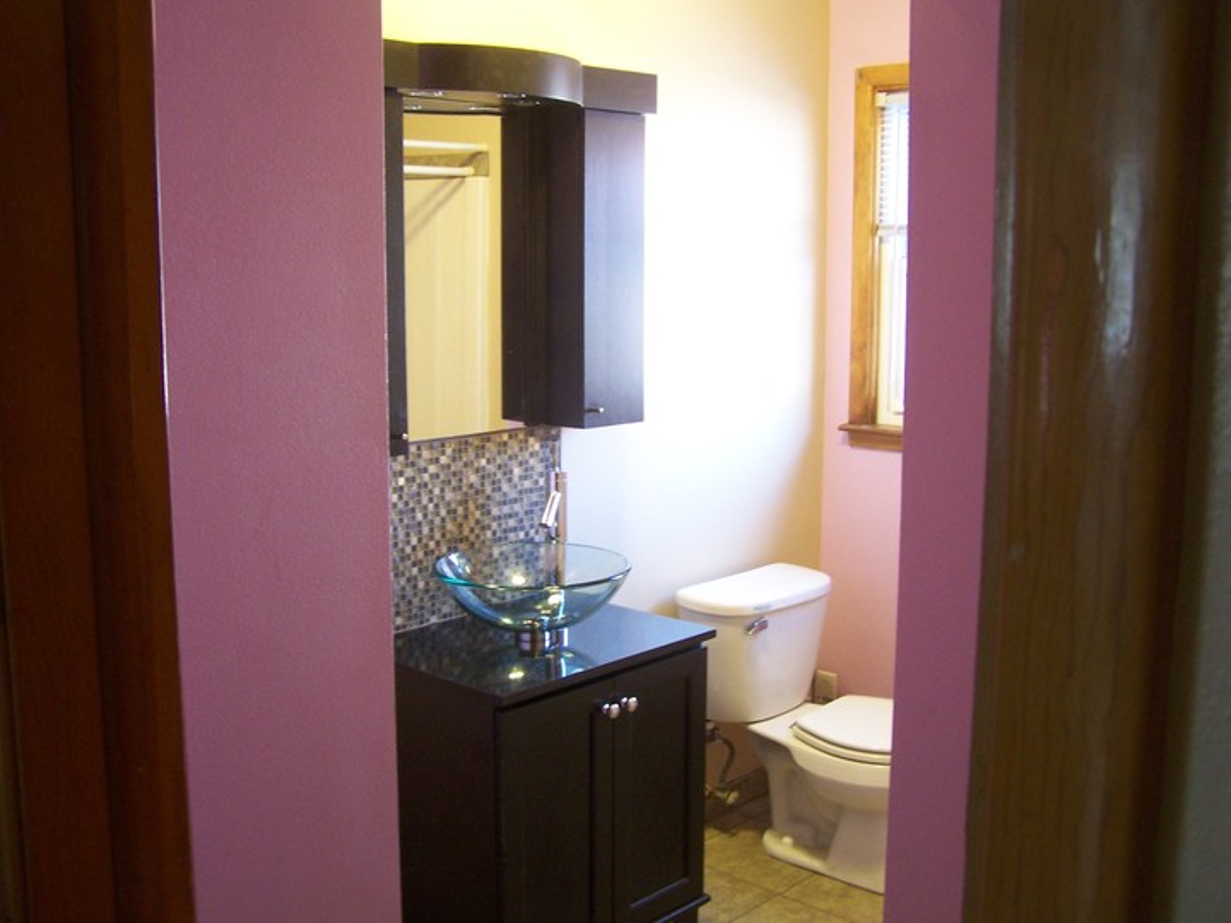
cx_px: 616
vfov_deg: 37.7
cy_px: 462
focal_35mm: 38
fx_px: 1351
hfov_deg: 49.0
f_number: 2.8
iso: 140
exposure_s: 1/8
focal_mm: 6.3
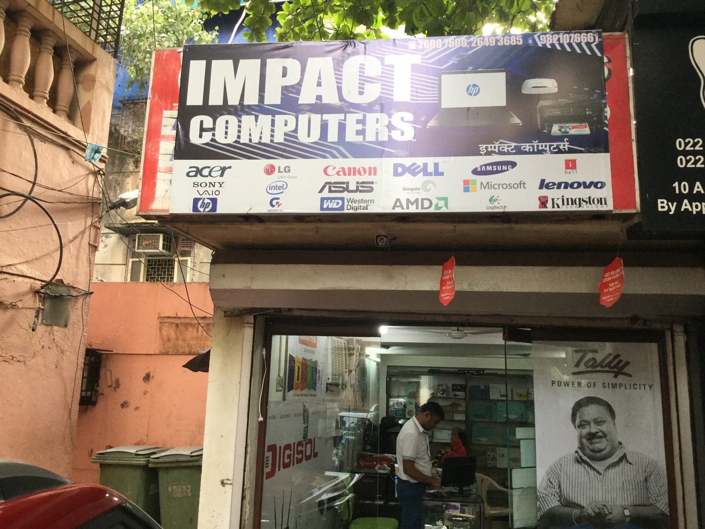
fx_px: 631
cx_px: 352
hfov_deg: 58.4
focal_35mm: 31
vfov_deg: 45.4
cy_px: 264
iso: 40
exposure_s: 1/33
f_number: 2.4
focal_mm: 3.3
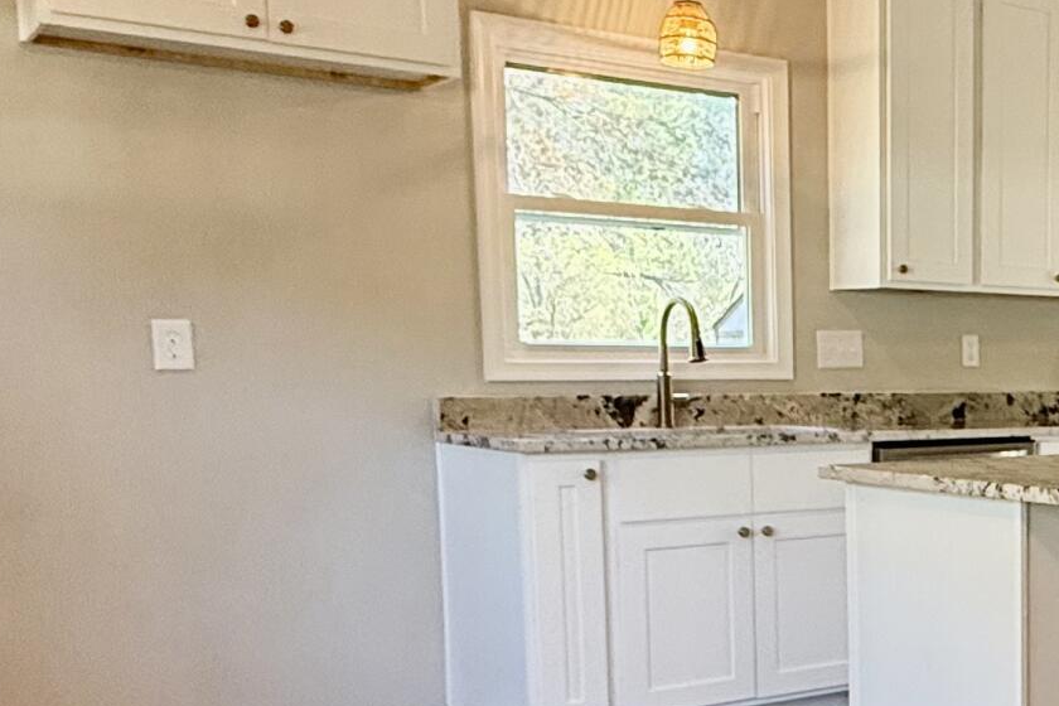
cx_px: 1145
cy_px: 547
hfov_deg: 33.6
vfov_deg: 25.6
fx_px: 1530
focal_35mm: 52
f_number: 2.2
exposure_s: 1/120
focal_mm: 2.22
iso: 250
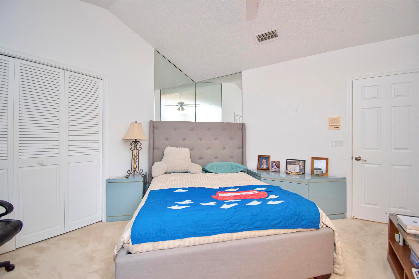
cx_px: 210
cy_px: 140
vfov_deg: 77.3
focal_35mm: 15
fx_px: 175
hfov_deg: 100.4
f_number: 4.5
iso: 1100
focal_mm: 10
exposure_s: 1/60
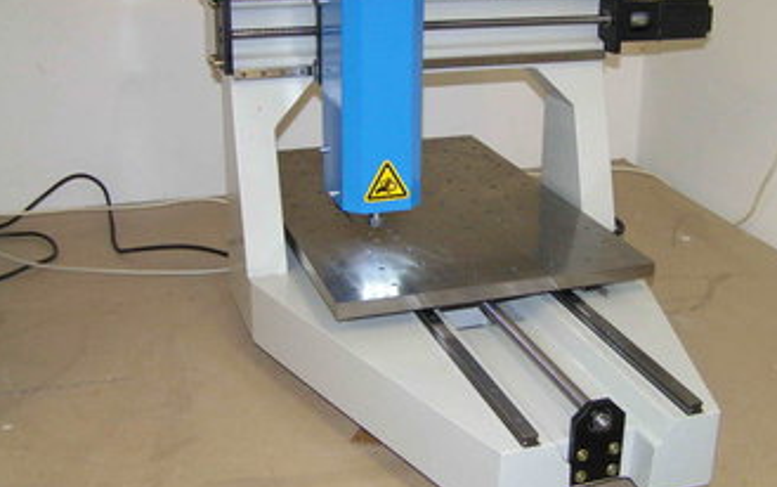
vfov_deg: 26.3
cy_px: 187
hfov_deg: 40.9
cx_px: 463
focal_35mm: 49
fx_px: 1038
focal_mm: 6.3
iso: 200
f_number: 2.8
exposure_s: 1/40
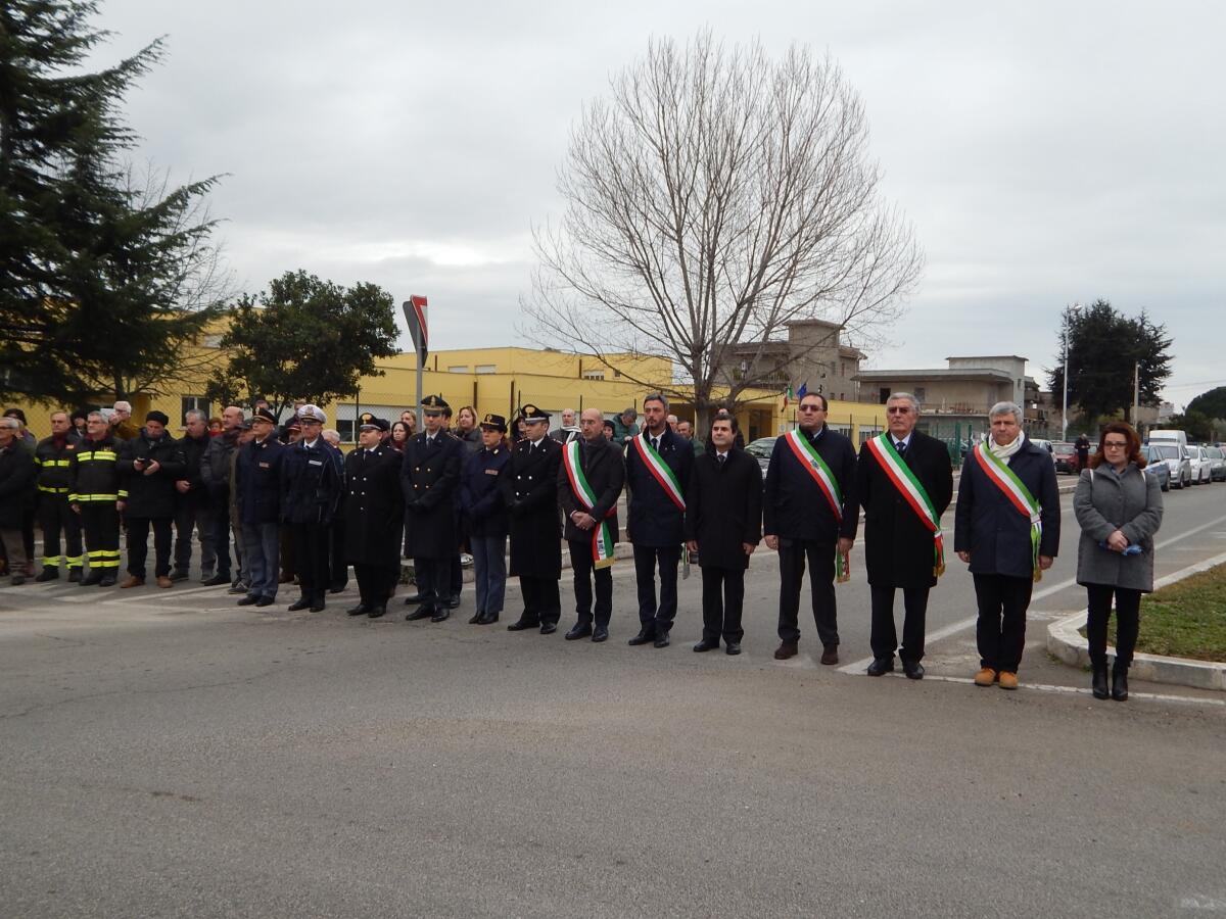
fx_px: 992
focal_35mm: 28
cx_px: 613
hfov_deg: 63.4
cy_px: 460
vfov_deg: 49.7
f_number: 3.2
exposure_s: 1/200
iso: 125
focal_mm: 5.1
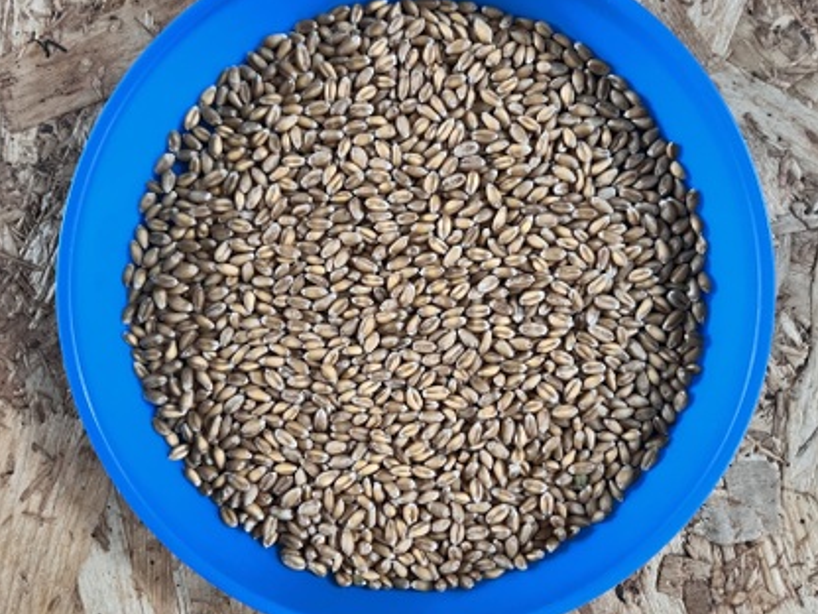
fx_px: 709
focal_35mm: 30
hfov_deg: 60.0
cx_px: 417
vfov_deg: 46.8
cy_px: 311
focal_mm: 5.1
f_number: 1.6
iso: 250
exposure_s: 1/60
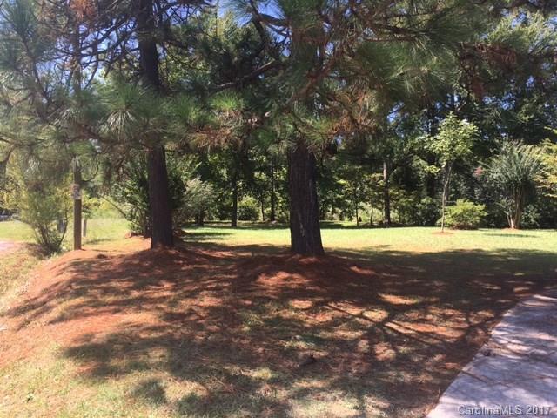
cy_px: 209
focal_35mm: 29
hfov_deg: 61.7
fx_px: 467
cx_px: 278
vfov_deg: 48.2
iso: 25
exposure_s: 1/422
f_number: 2.2
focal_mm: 4.15
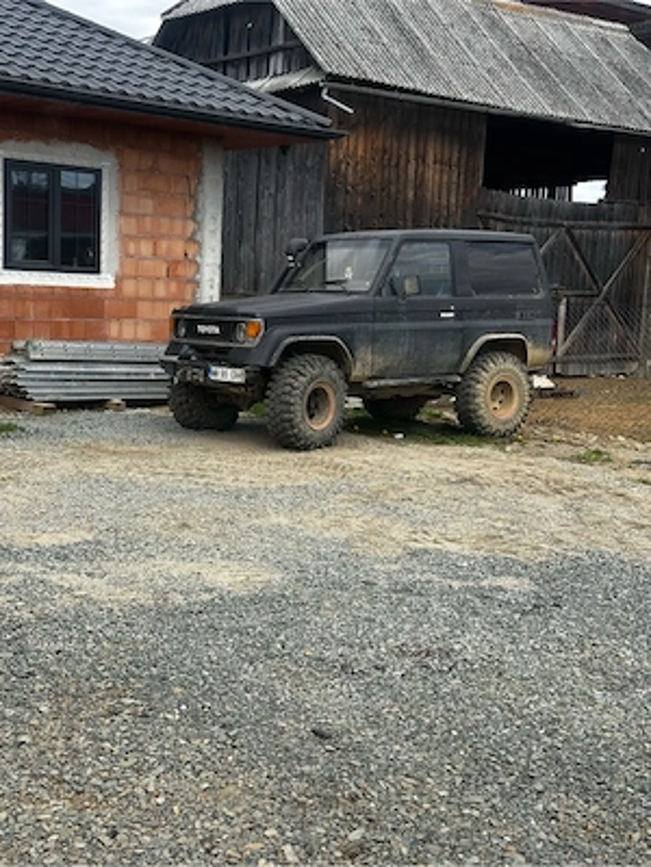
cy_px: 434
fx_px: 1204
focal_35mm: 48
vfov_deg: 39.7
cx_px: 326
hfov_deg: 30.3
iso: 64
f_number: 1.78
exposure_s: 1/2203
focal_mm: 6.86
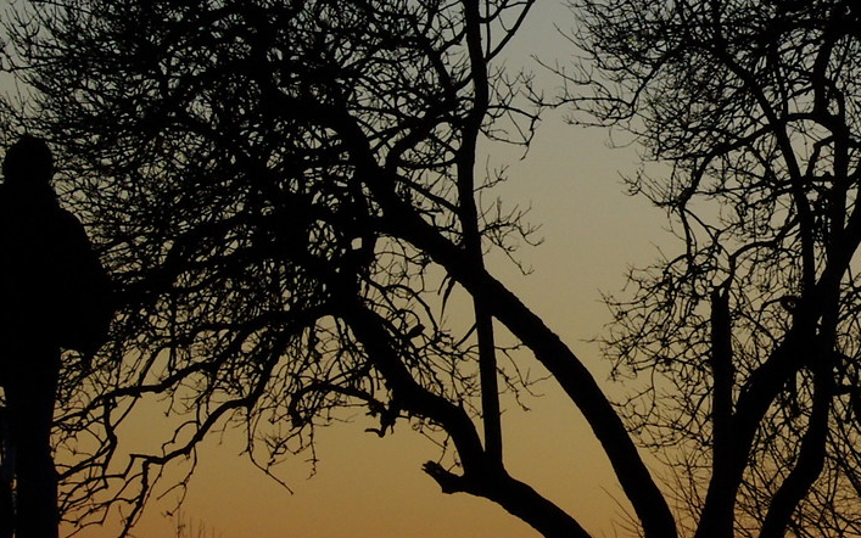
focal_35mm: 286
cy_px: 229
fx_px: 6705
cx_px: 1184
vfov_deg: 4.6
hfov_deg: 7.3
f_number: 16
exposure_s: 1/125
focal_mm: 55
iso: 400
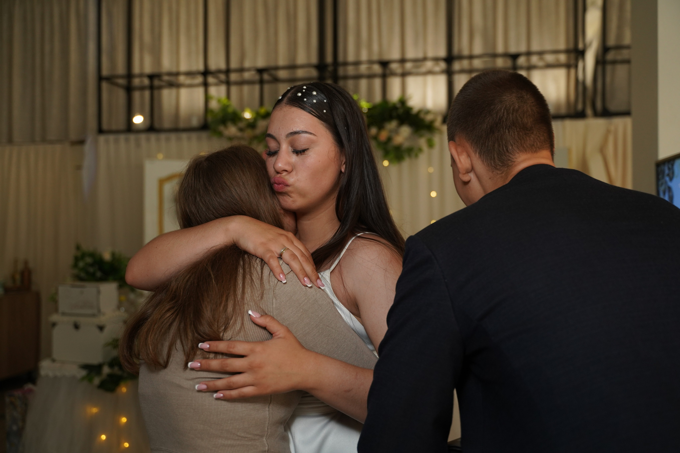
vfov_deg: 37.9
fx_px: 661
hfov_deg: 54.4
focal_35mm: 35
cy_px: 226
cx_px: 340
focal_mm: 35
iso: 1000
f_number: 2.8
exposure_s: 1/160
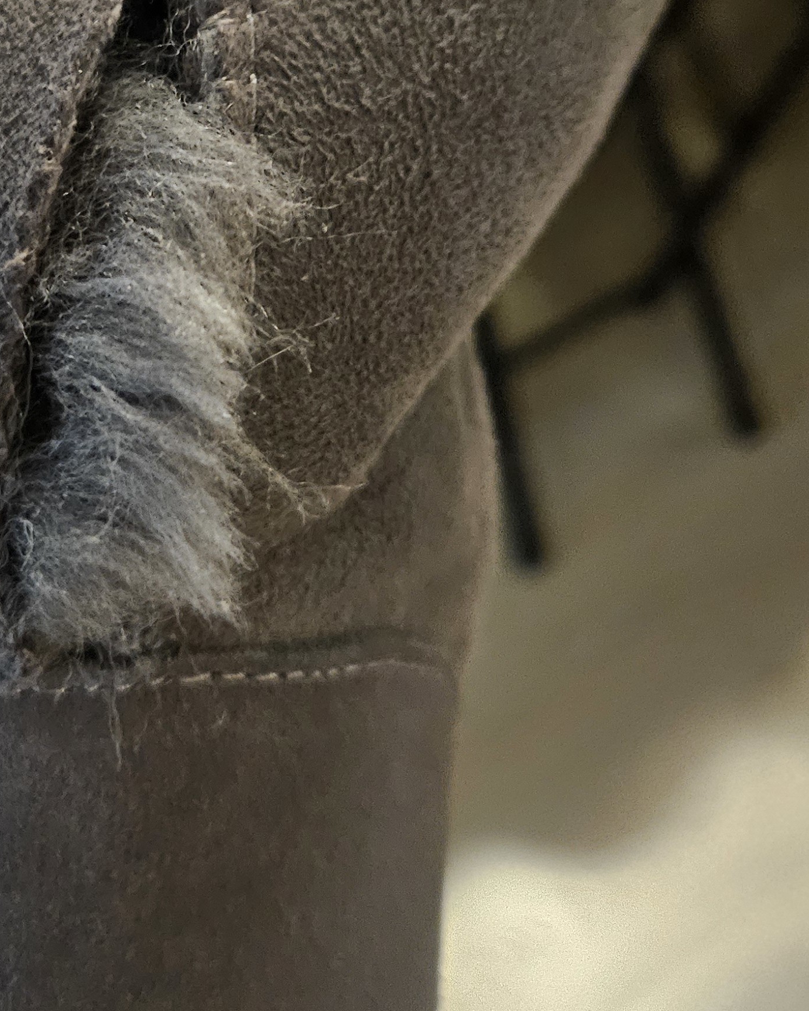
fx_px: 1556
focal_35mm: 52
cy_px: 214
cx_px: 155
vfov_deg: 35.0
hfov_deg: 28.5
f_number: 1.8
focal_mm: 5.4
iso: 1600
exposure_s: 1/24
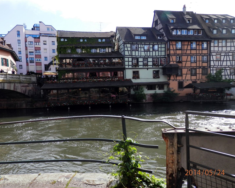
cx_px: 111
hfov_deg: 64.0
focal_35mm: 27
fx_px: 188
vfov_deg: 53.2
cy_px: 96
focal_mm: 4.5
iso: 80
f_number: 3
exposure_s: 1/500
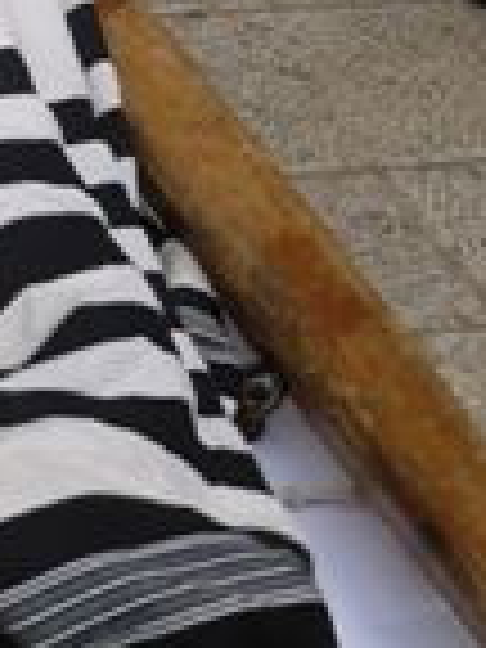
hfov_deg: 10.0
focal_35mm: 146
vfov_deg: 13.1
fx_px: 2733
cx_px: -117
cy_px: -184
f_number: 2.8
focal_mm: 5.8
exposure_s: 1/640
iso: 100
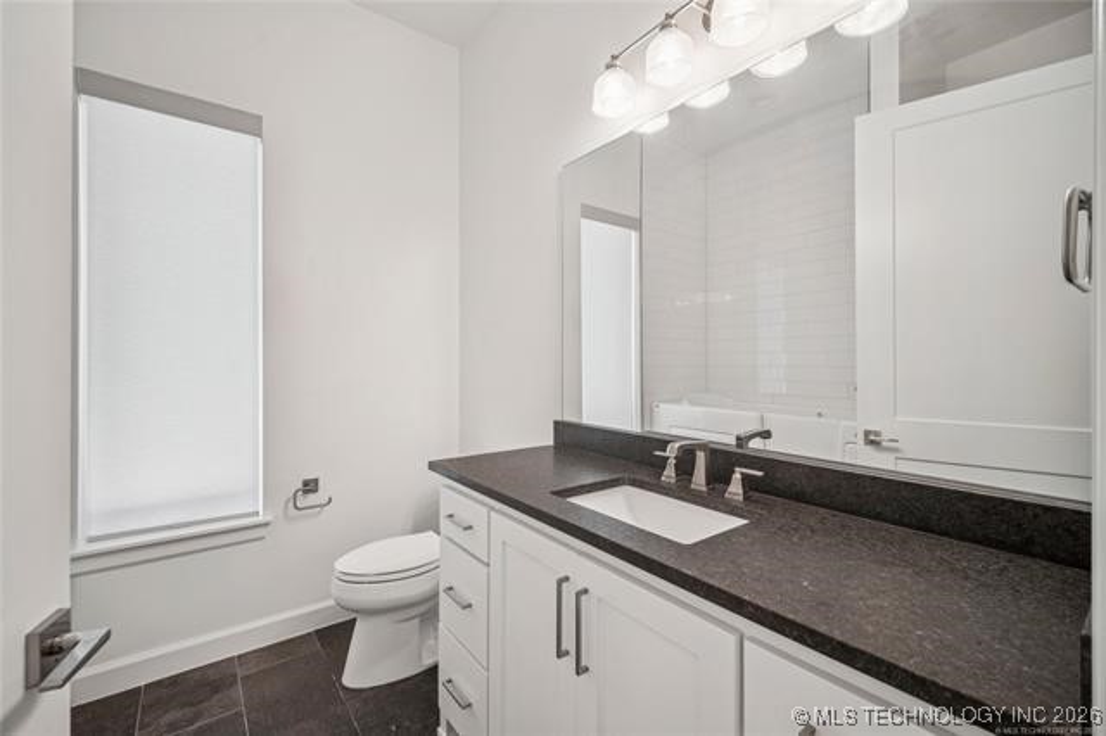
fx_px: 430
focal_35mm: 14
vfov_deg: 81.1
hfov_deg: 104.3
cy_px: 368
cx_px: 553
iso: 640
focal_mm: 14
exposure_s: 1/20
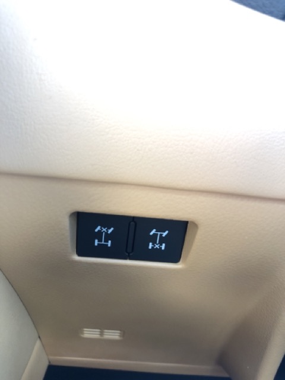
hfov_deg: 49.7
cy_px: 190
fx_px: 307
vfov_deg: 63.4
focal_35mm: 28
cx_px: 142
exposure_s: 1/17
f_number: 1.8
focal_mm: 3.99
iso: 100
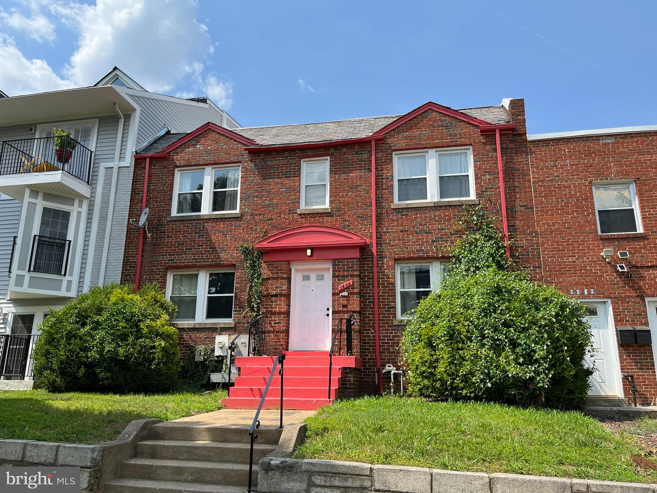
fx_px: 493
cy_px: 246
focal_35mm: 26
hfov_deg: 67.3
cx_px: 328
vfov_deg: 53.1
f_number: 1.6
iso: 50
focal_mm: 5.1
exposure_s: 1/2179
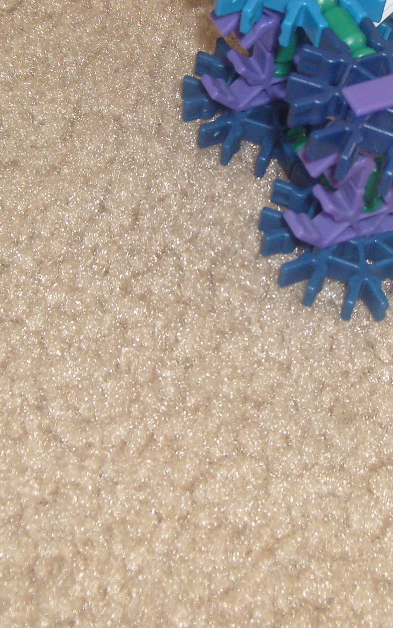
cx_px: 269
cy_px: 199
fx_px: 1423
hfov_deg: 15.7
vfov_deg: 24.8
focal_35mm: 83
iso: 100
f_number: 2.8
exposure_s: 1/45
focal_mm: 5.8
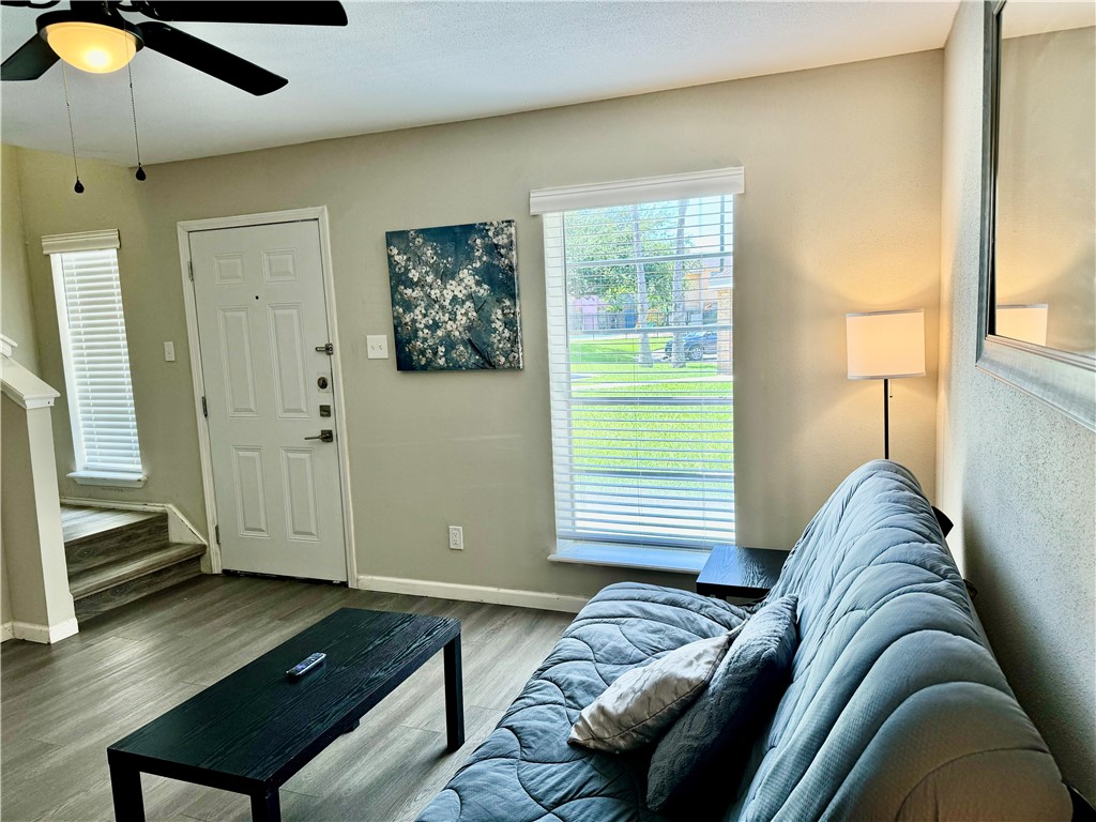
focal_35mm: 24
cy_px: 411
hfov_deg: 71.6
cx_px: 548
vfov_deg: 56.8
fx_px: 760
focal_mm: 6.76
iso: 80
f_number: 1.78
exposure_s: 1/189
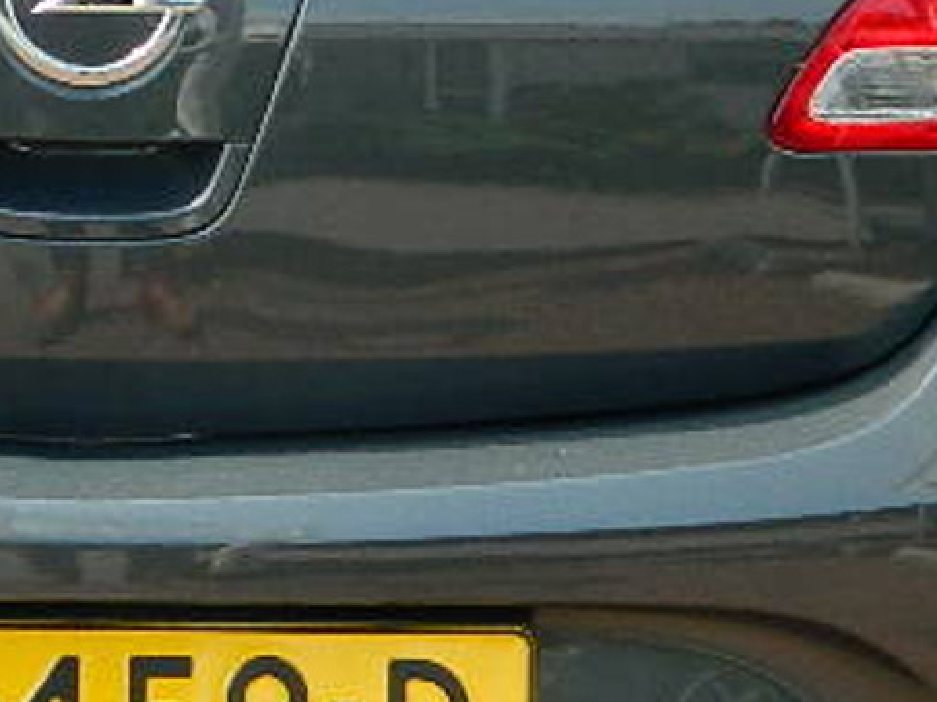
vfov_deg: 9.1
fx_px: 4411
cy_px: 390
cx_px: 132
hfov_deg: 12.1
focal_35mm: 163
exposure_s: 1/320
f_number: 3.5
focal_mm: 7.3
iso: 140
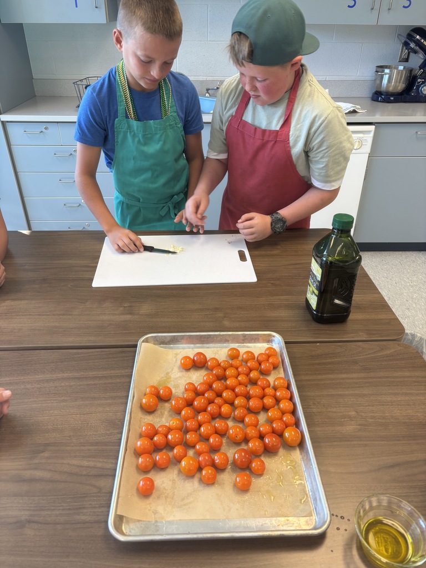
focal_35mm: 26
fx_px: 427
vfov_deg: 67.3
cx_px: 213
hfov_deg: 53.1
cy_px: 284
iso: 64
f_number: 1.6
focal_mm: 5.96
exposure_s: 1/120
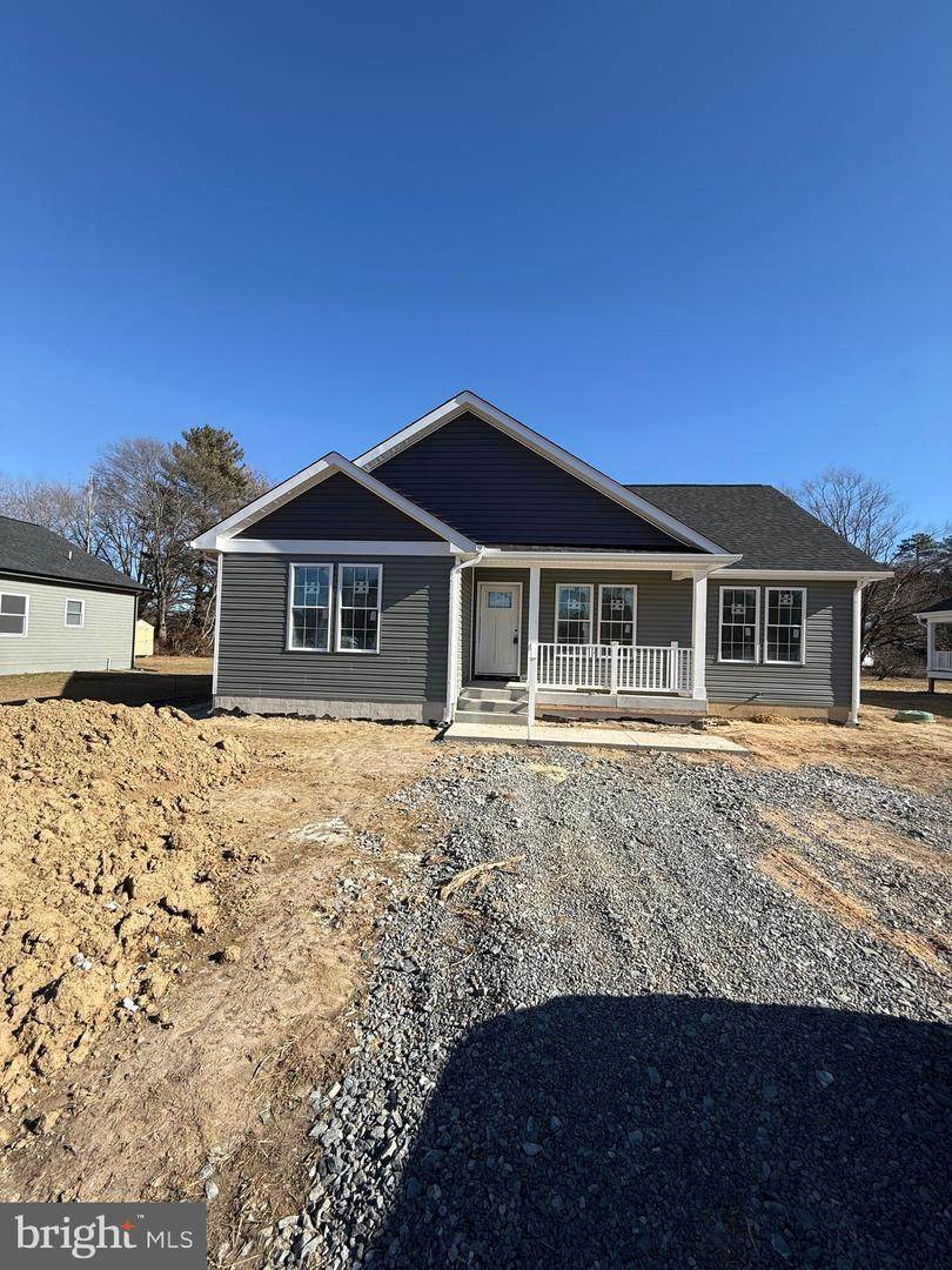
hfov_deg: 85.7
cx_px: 476
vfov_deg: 102.1
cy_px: 635
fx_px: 513
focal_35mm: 14
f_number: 2.2
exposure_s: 1/1848
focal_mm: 2.22
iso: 50
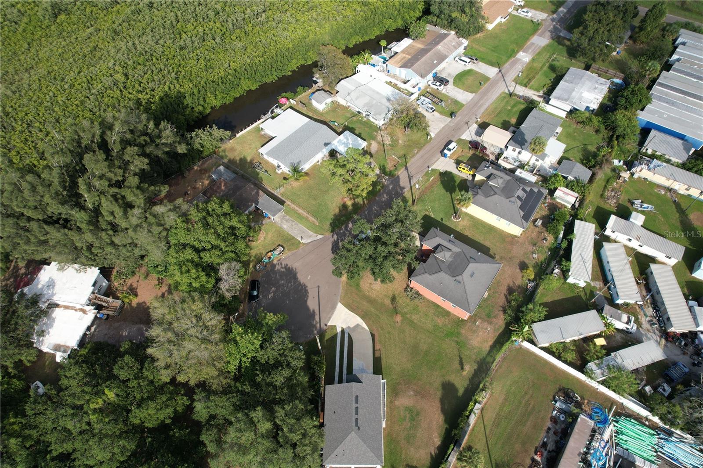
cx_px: 352
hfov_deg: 78.6
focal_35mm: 22
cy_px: 234
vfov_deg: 57.2
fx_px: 429
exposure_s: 1/1500
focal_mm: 8.38
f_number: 2.8
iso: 100
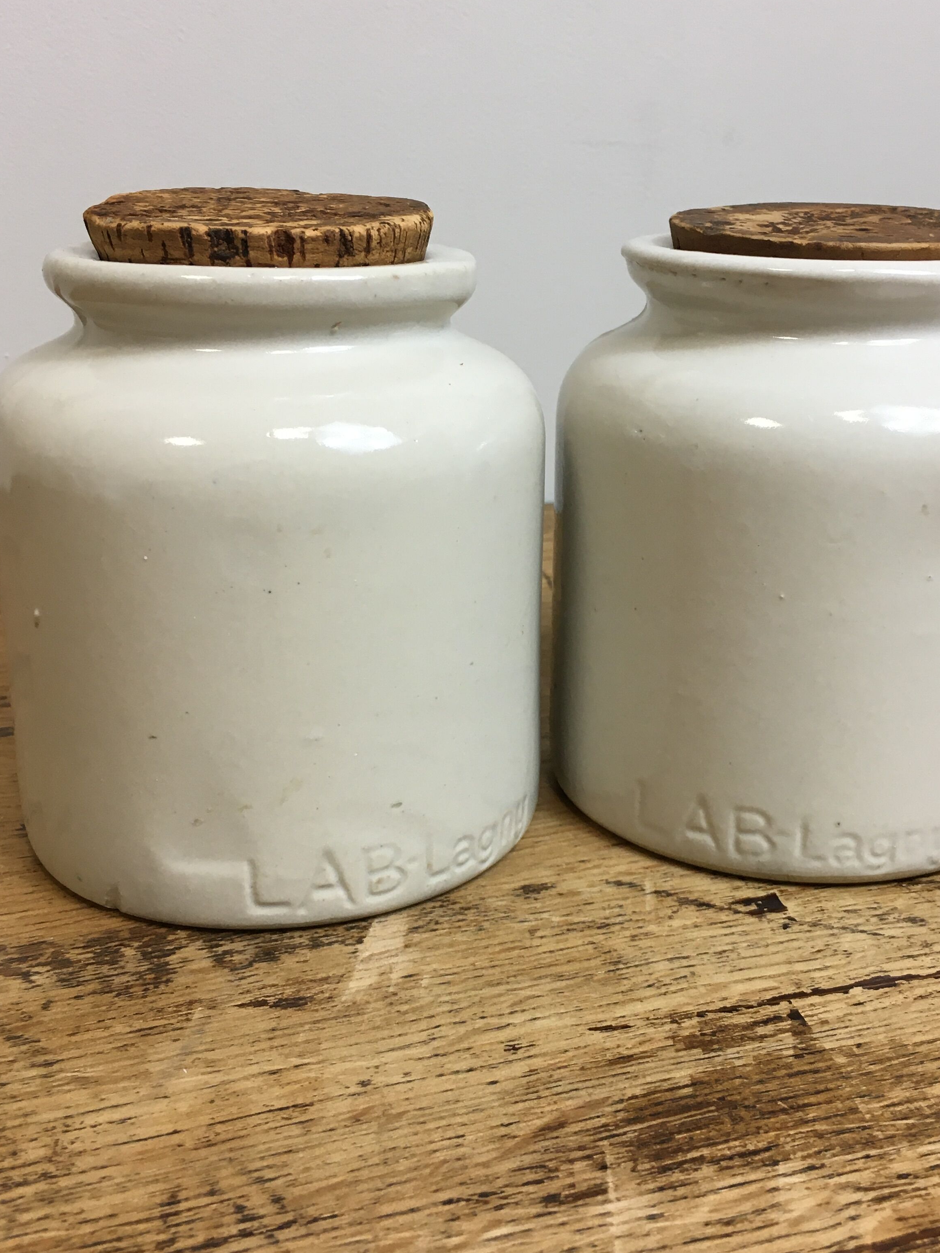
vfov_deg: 49.0
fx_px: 1376
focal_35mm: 38
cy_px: 634
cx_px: 540
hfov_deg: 37.6
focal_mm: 4.15
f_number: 2.2
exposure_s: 1/33
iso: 40
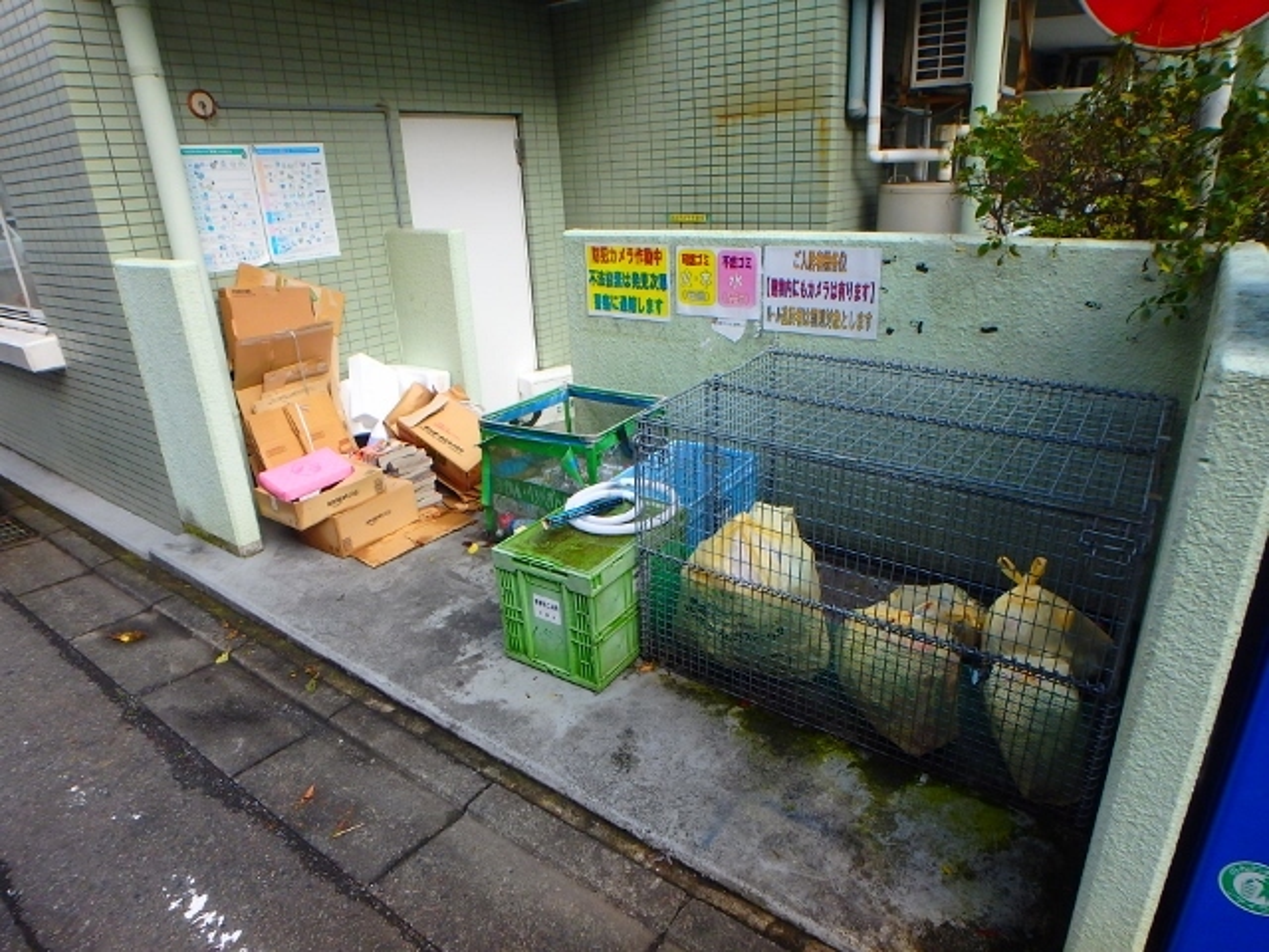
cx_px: 634
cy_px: 476
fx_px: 770
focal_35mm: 21
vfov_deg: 63.4
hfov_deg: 79.0
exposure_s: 1/320
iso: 125
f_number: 3.5
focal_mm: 3.7
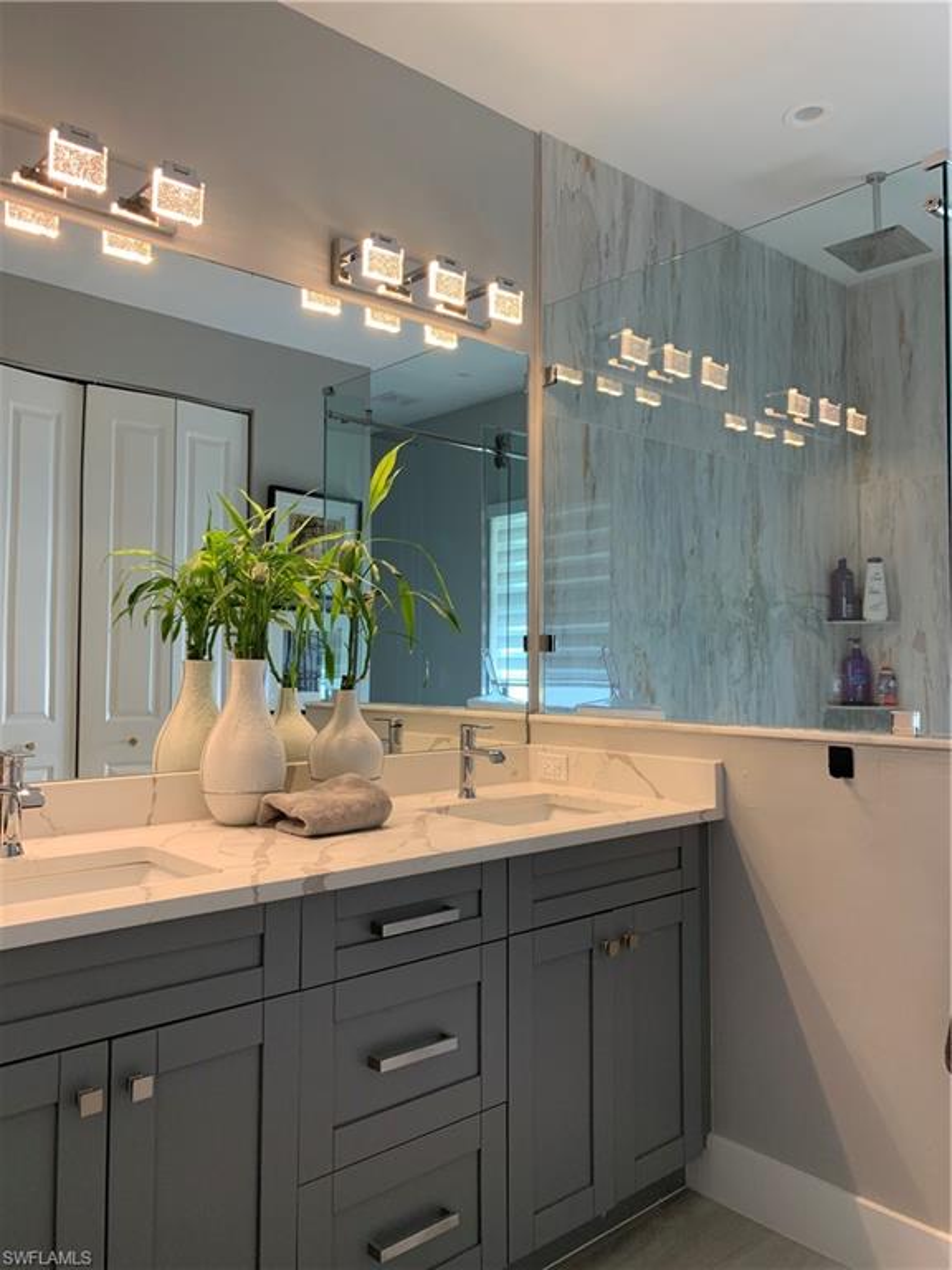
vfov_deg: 67.3
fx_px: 953
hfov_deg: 53.1
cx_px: 476
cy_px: 635
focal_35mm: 26
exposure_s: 1/60
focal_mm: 4.25
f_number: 1.8
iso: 64
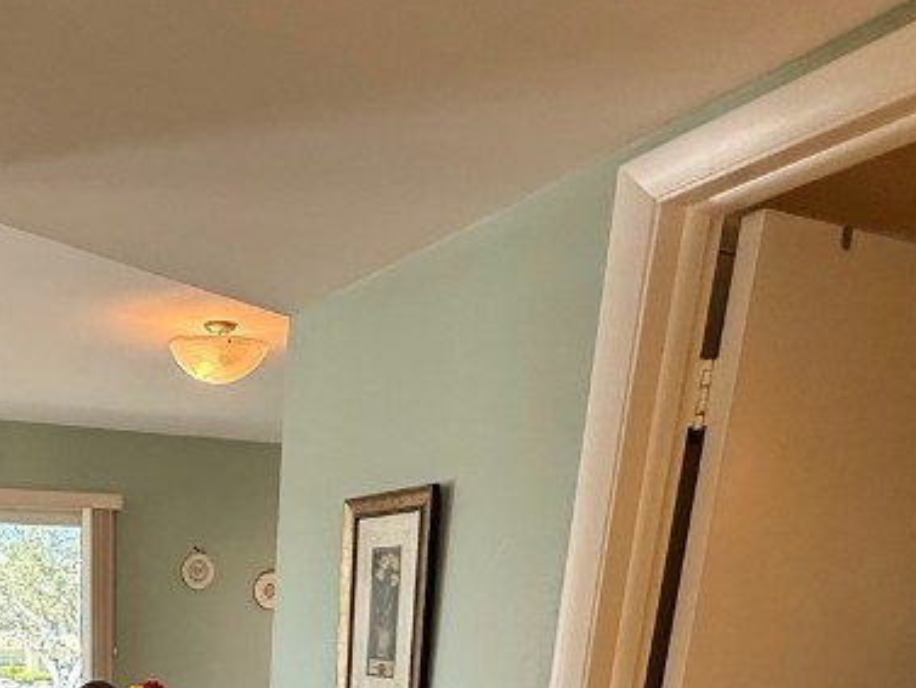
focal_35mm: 38
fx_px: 1006
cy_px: 904
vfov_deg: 29.8
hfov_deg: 45.7
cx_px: 148
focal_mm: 2.22
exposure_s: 1/120
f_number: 2.2
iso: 250
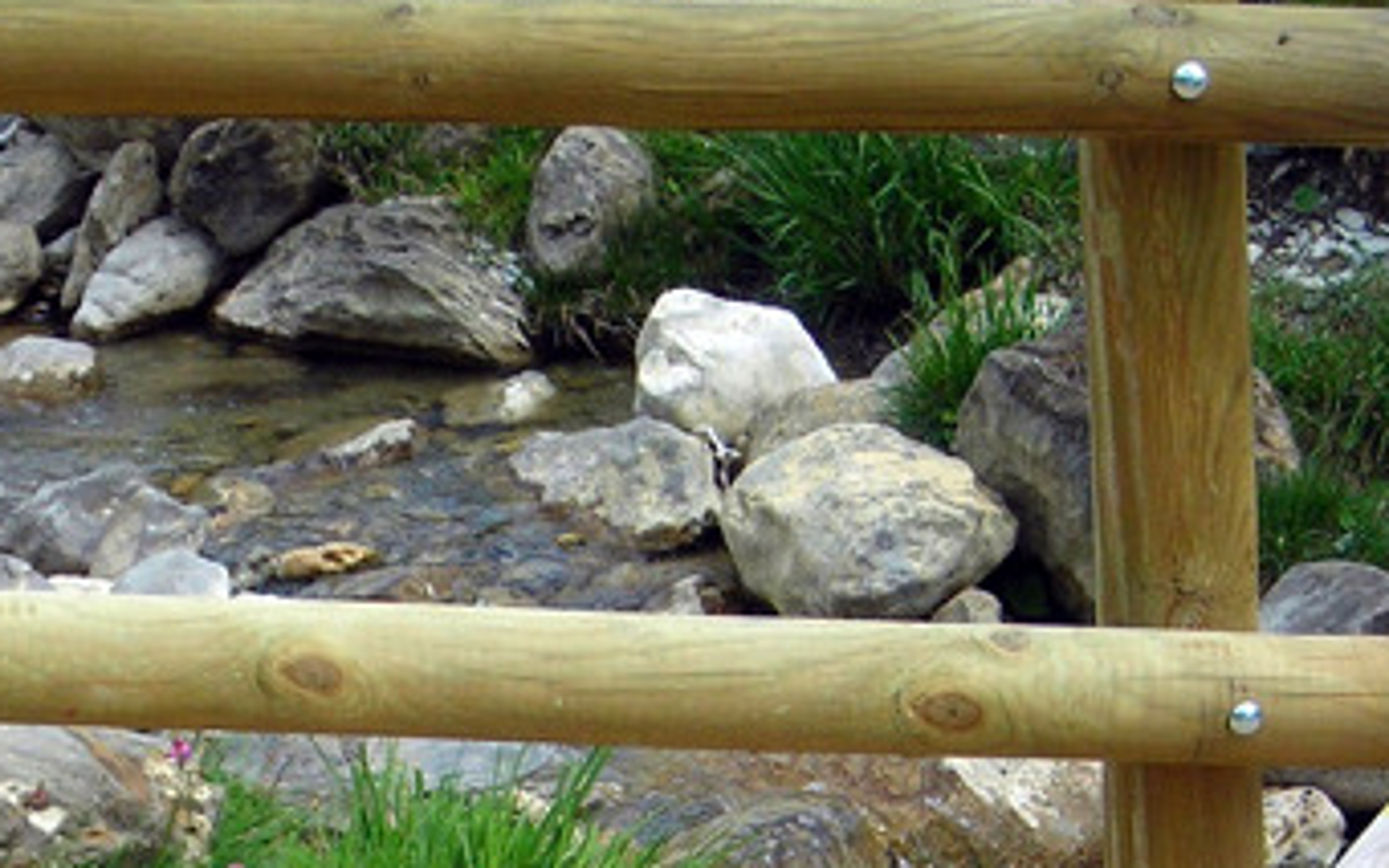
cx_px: 179
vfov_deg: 8.4
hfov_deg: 13.5
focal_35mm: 154
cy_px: 1090
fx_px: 5829
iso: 50
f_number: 3.6
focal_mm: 9.1
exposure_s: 1/334
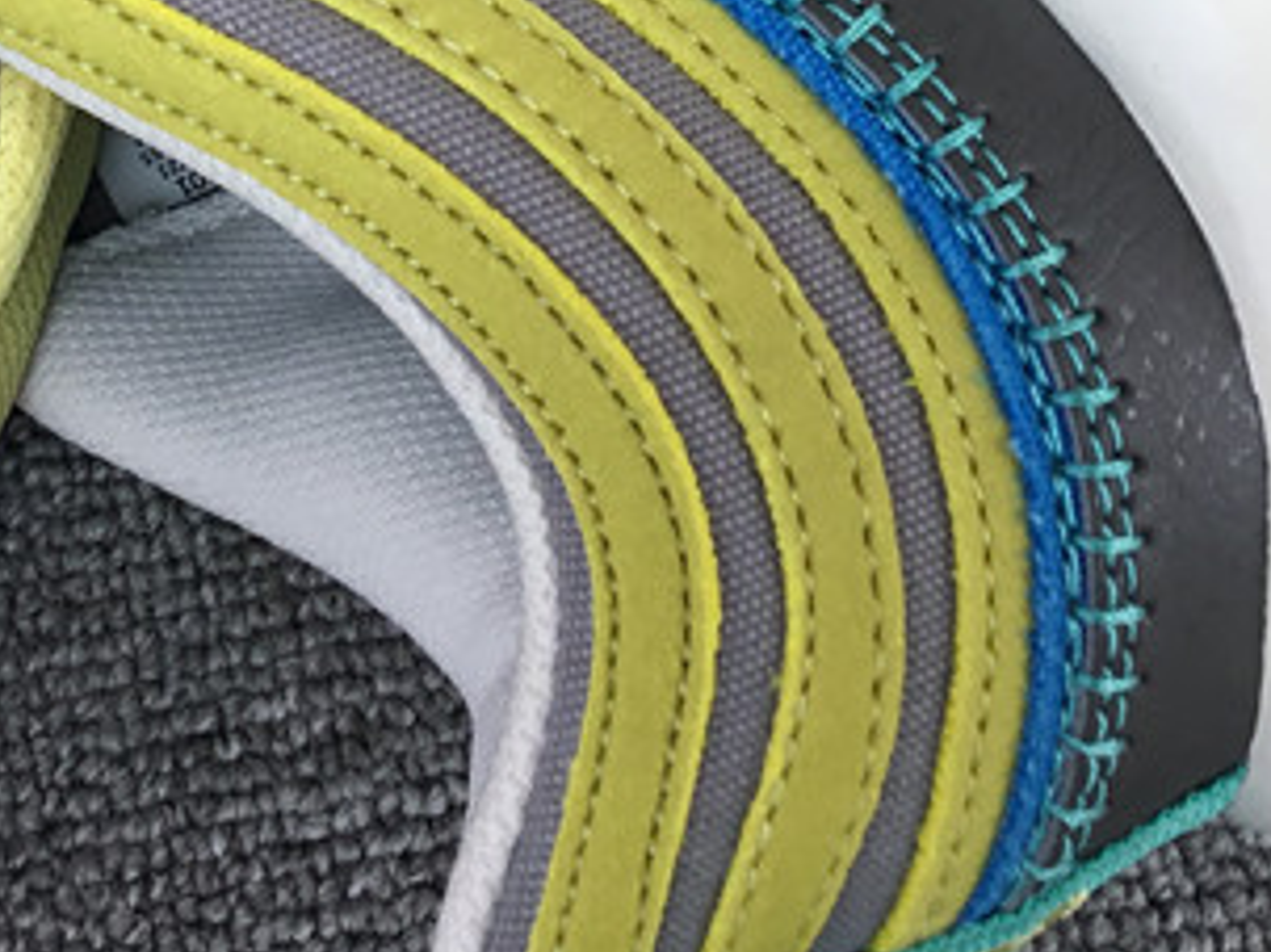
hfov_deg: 21.2
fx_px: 3377
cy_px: -333
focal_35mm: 92
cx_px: 428
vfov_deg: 15.2
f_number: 2.4
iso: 25
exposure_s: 1/519
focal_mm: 3.3
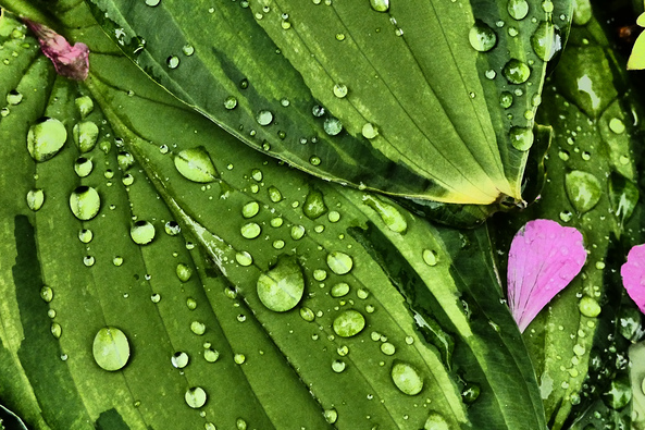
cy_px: 210
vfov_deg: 11.3
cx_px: 320
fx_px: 2167
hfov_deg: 16.9
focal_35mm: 121
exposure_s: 1/80
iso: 640
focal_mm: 20.5
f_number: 5
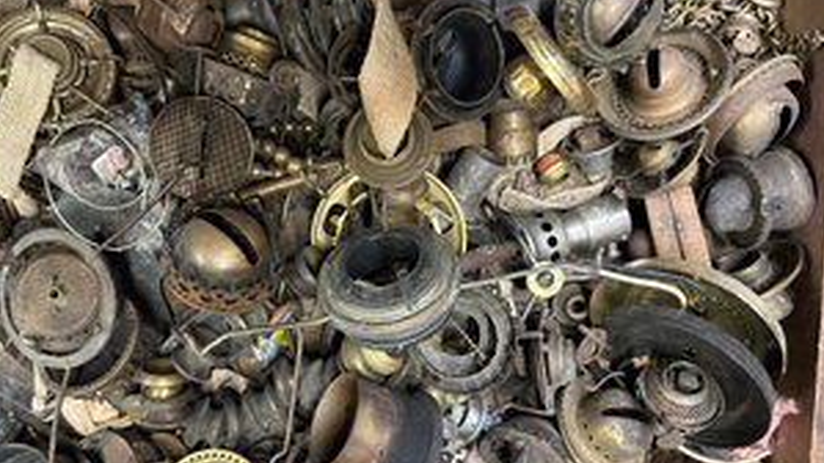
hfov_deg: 64.2
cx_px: 379
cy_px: 271
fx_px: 655
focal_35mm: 30
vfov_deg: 38.8
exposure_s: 1/40
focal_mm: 6.86
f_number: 1.78
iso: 640
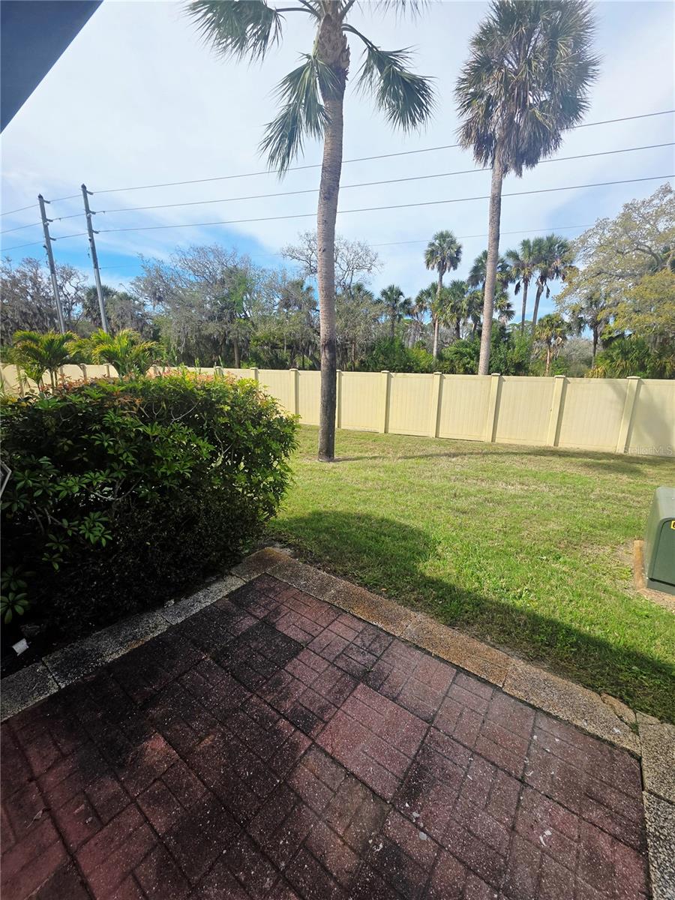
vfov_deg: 106.2
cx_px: 338
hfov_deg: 89.9
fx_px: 338
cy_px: 450
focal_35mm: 13
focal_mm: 2.2
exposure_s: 1/1667
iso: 40
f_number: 1.9
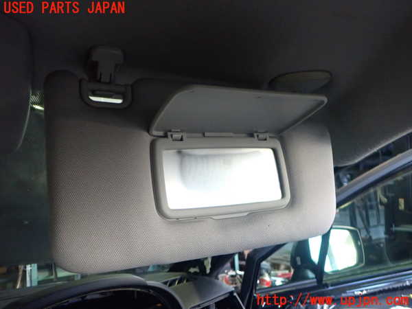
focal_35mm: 30
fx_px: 357
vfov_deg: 46.8
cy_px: 154
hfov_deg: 60.0
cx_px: 206
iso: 1000
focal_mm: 5.4
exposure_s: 1/160
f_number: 2.3
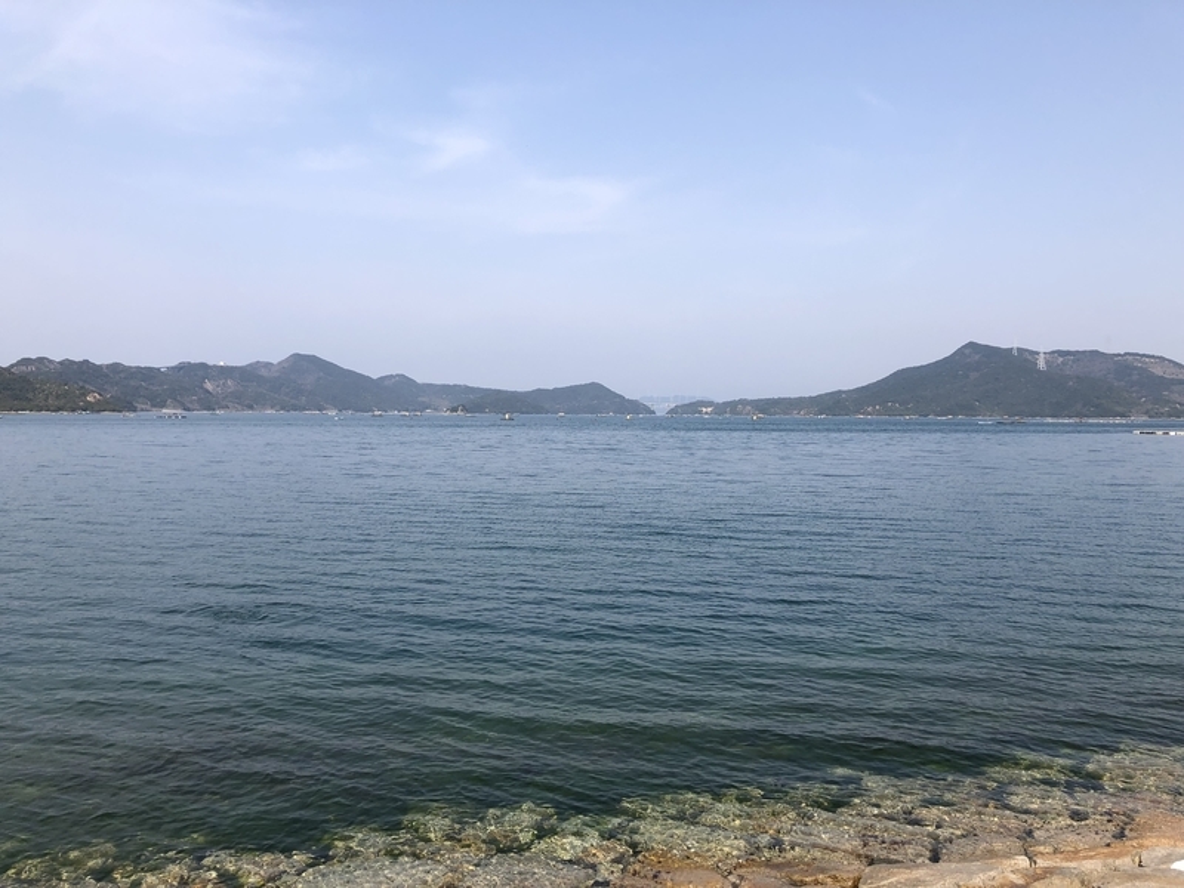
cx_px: 592
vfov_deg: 49.7
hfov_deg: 63.4
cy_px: 444
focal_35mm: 28
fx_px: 958
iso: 25
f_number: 1.8
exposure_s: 1/2525
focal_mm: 3.99
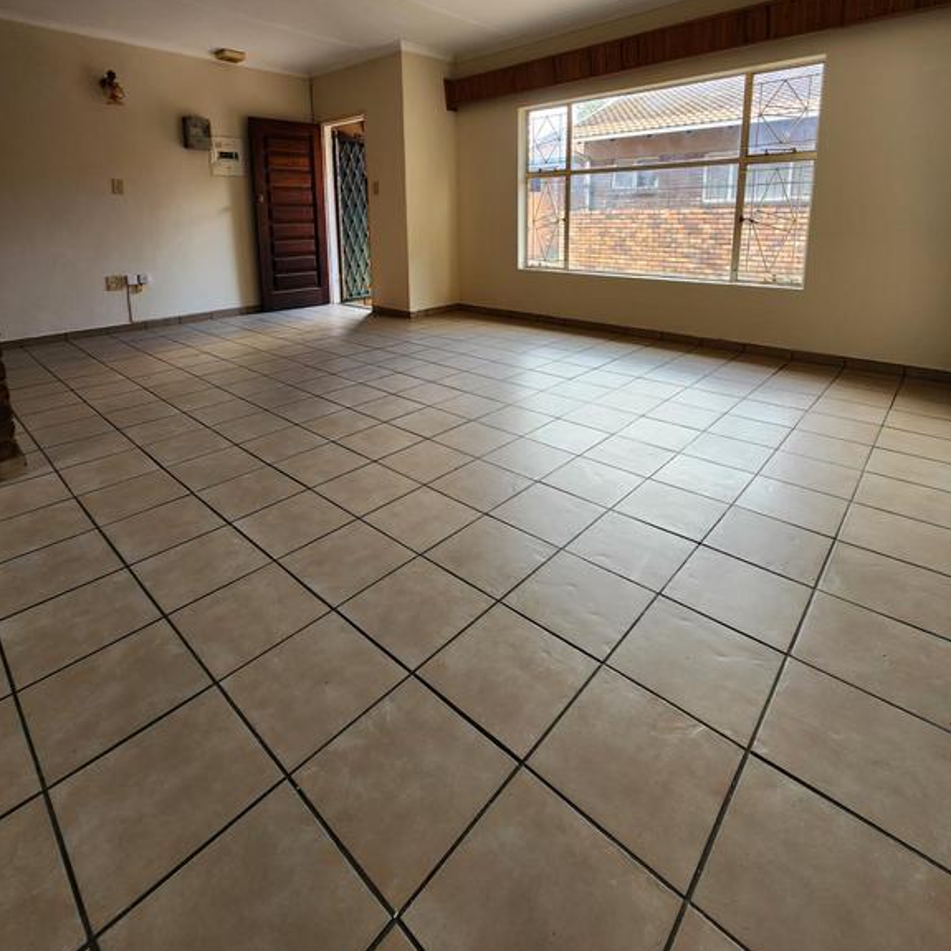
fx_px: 497
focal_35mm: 16
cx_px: 466
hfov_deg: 87.4
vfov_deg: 84.2
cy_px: 311
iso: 100
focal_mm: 2.2
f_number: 2.2
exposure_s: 1/50
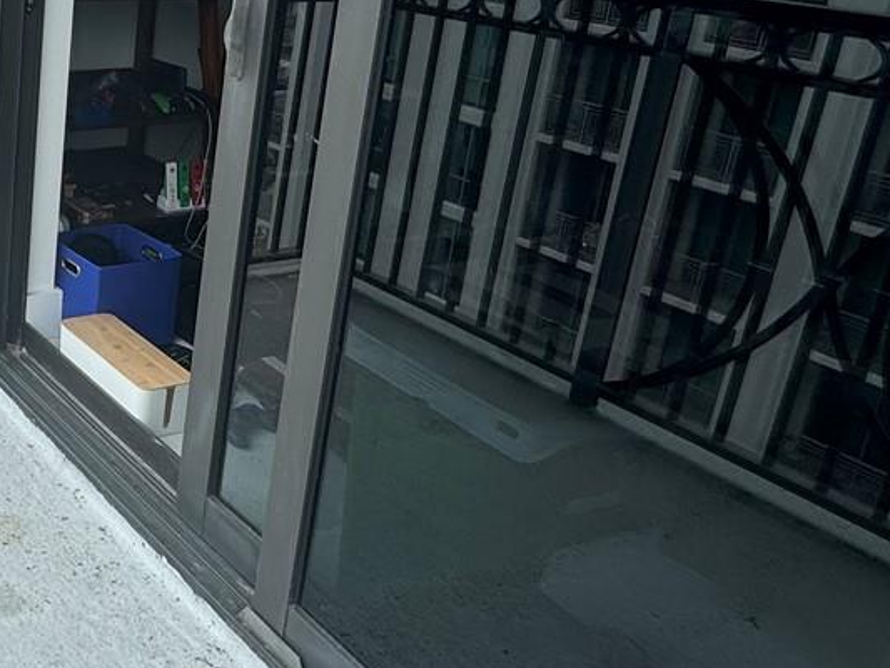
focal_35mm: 42
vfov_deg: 33.9
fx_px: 1080
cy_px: 195
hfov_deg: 38.8
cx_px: -32
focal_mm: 2.22
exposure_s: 1/498
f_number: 2.2
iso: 40
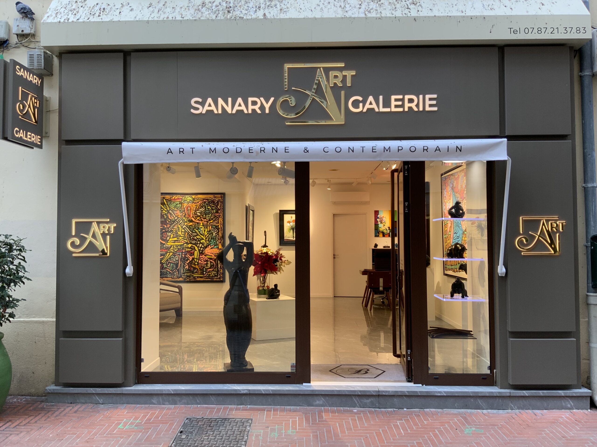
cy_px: 224
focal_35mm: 29
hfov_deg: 61.7
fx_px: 500
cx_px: 298
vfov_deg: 48.2
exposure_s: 1/100
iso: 50
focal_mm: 3
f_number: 1.8
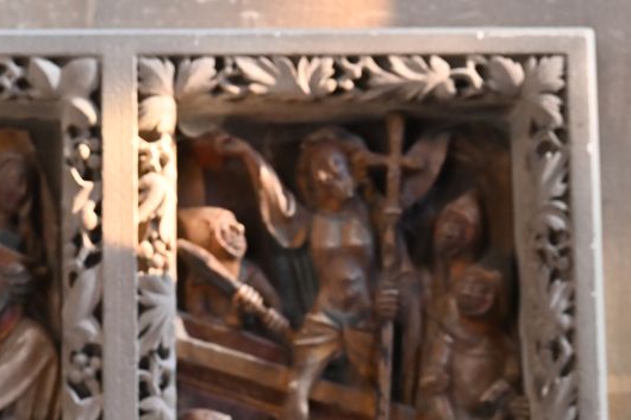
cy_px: 397
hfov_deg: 16.6
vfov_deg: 11.1
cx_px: 158
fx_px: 2155
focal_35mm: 123
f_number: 6
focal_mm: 62
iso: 3200
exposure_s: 1/60
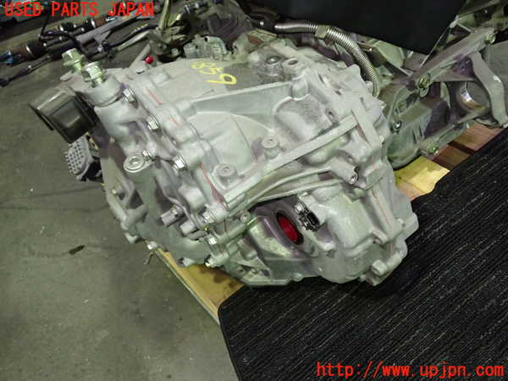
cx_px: 254
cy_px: 190
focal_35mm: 30
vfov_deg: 46.8
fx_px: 440
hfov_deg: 60.0
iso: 640
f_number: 2.3
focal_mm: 5.4
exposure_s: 1/30
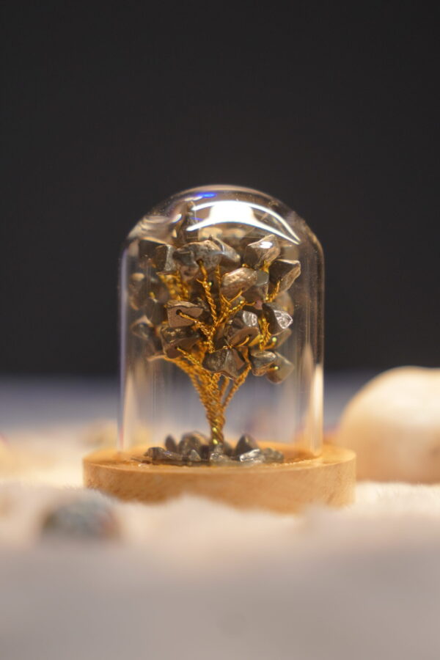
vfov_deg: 19.5
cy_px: 330
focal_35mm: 105
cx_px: 220
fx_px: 1925
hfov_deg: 13.0
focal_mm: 70
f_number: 2.8
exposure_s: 1/100
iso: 400
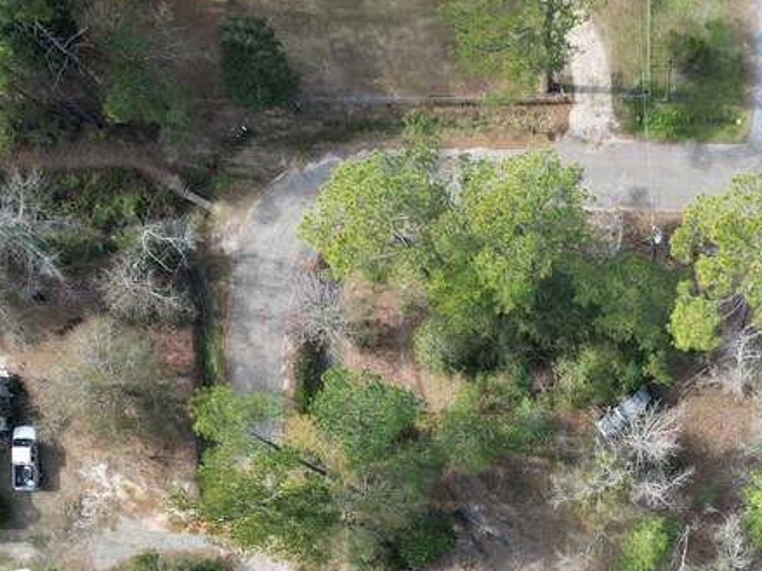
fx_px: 1232
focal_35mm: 56
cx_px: 621
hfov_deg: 33.3
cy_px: 613
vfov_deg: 24.5
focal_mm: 6.72
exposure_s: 1/800
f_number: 1.7
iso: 110
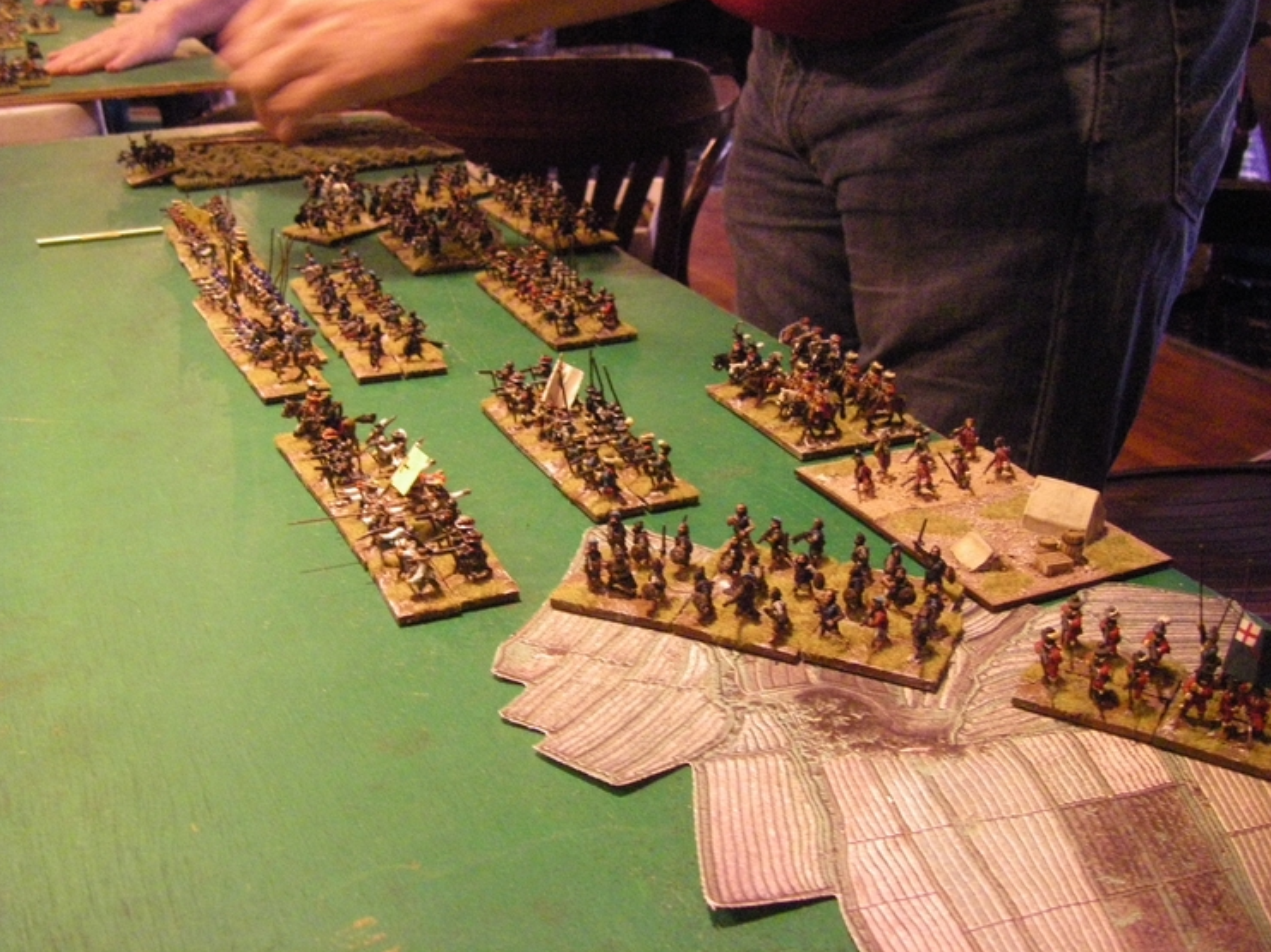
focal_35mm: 39
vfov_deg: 36.8
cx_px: 621
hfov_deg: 47.9
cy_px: 465
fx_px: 1431
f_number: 3.5
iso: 800
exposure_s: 1/15
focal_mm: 6.3
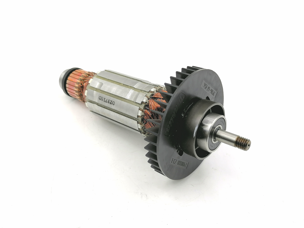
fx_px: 316
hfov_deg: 51.4
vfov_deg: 39.7
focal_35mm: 36
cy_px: 114
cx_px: 152
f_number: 1.8
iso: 50
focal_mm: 5.3
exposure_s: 1/155
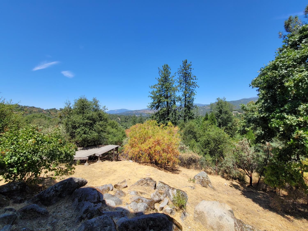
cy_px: 116
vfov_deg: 89.9
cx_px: 154
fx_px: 116
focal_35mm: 13
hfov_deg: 106.2
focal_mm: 2.2
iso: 64
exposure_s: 1/1410
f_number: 2.2
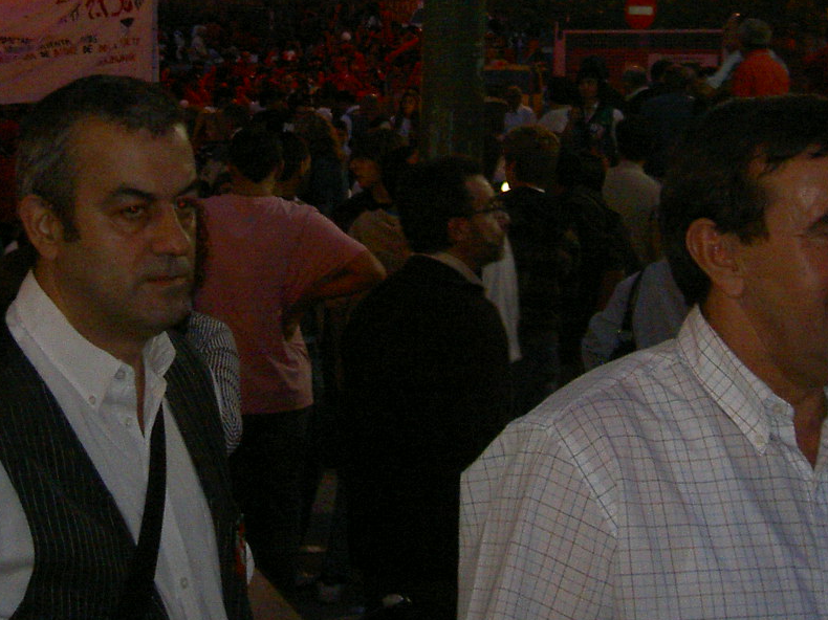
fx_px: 1889
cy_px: 21
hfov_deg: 24.6
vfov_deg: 18.2
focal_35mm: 79
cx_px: 270
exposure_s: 1/59.5
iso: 100
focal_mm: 8
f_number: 2.8
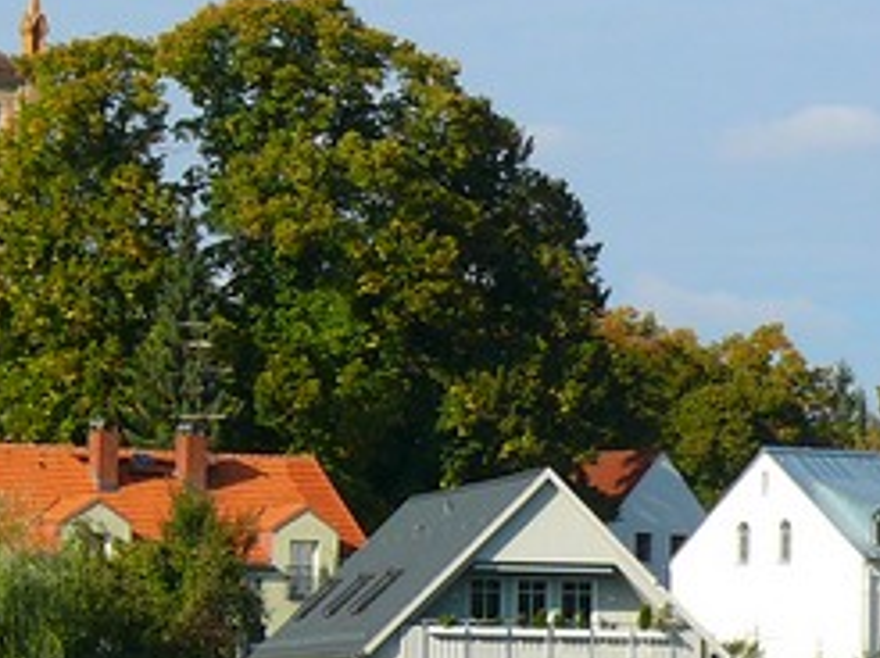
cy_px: 361
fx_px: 5029
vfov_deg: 7.5
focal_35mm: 198
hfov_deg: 9.8
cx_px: -250
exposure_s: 1/250
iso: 100
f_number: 4.5
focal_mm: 11.5
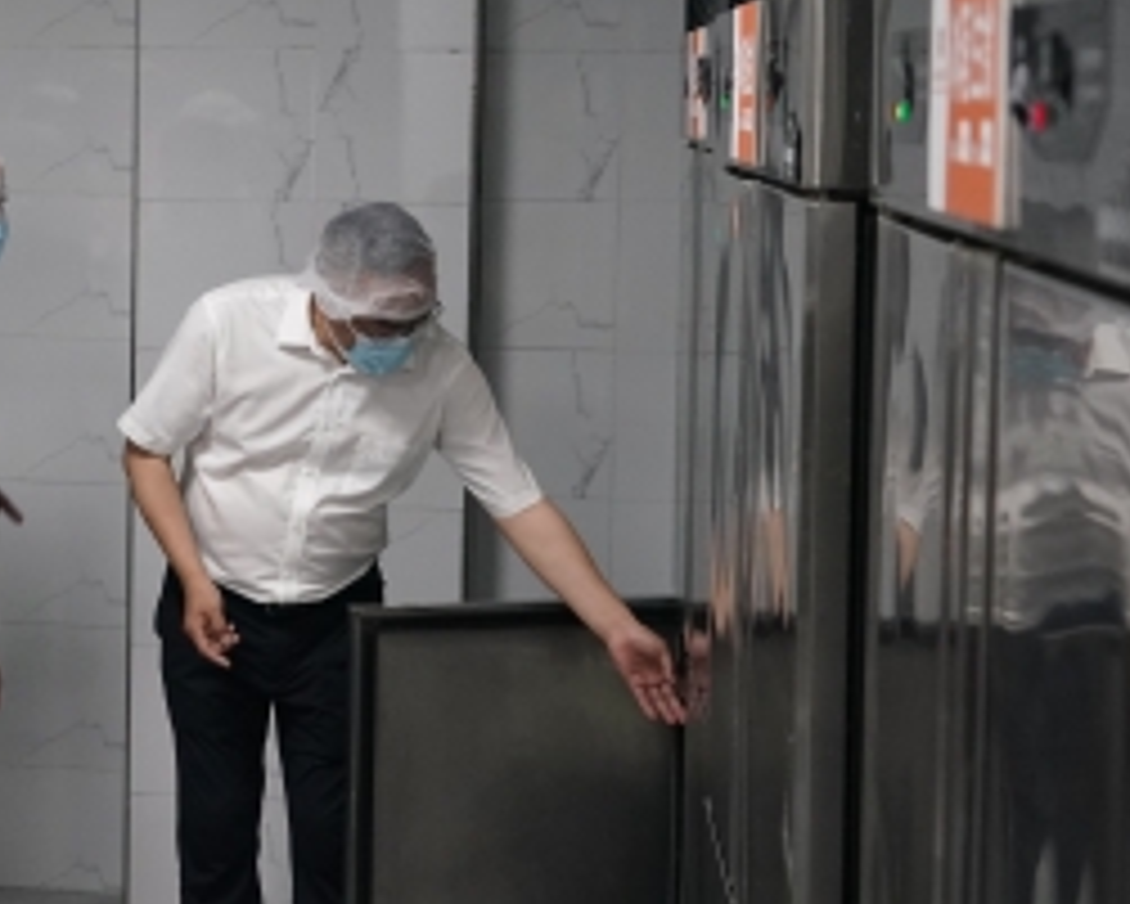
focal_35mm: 92
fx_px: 3078
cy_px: 292
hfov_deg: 20.0
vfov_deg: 16.7
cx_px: -81
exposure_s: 1/160
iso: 4000
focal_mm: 41
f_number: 4.5
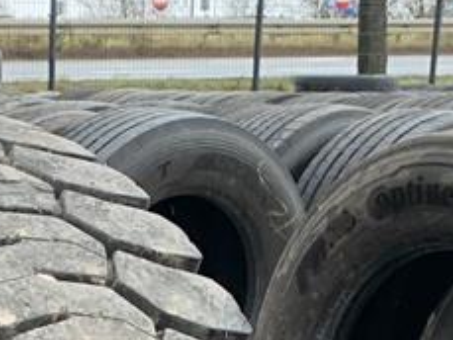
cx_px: -102
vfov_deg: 9.6
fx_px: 1794
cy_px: 809
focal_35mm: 137
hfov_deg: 13.9
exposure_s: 1/121
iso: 64
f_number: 1.8
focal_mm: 4.25
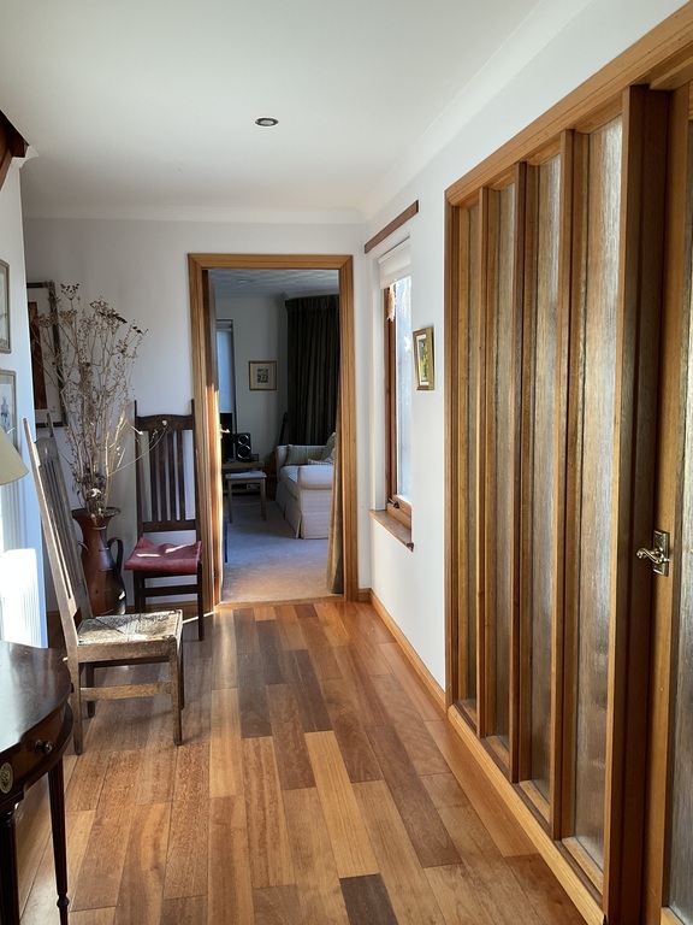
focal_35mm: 29
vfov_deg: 61.7
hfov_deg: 48.2
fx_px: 774
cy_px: 462
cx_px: 346
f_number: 1.8
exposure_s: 1/100
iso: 64
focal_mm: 3
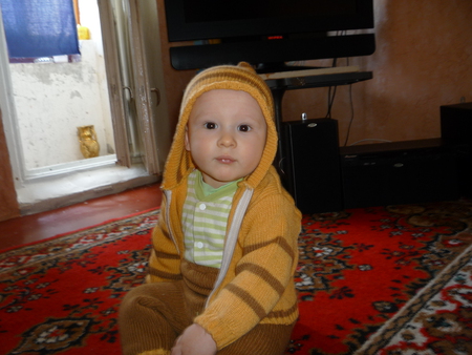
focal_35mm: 30
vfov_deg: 46.8
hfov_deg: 59.9
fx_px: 409
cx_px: 236
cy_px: 178
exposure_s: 1/30
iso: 100
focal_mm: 5.2
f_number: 3.3
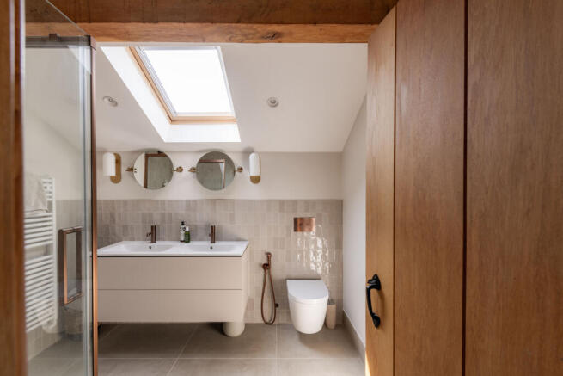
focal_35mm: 15
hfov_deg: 100.4
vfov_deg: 77.4
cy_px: 188
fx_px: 235
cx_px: 282
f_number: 9
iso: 200
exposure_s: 1/50
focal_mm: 15
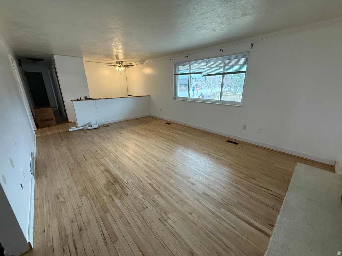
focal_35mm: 14
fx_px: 138
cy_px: 128
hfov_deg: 102.1
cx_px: 171
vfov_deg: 85.7
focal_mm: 2.22
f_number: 2.2
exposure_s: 1/120
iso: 250
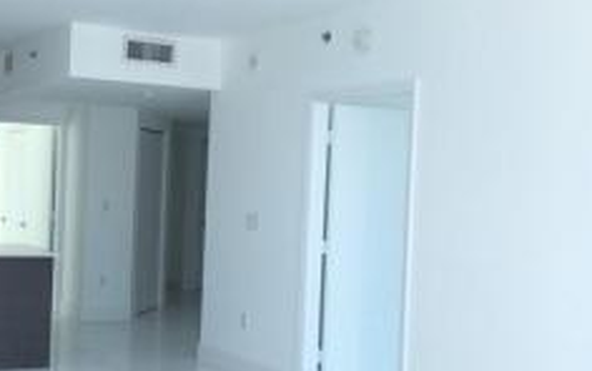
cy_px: 206
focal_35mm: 52
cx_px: 120
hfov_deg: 37.5
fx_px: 840
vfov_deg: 24.9
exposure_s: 1/120
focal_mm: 4.15
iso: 40
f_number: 2.2
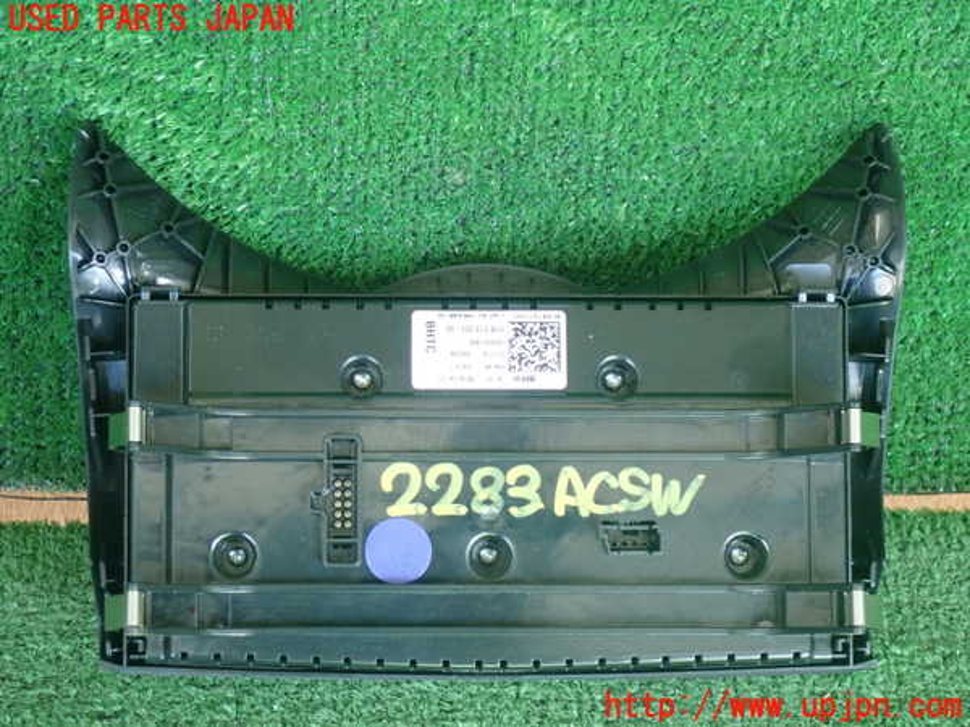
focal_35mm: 100
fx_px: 2802
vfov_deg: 14.8
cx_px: 485
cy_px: 364
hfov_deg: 19.6
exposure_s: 1/60
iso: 800
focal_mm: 18
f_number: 4.9
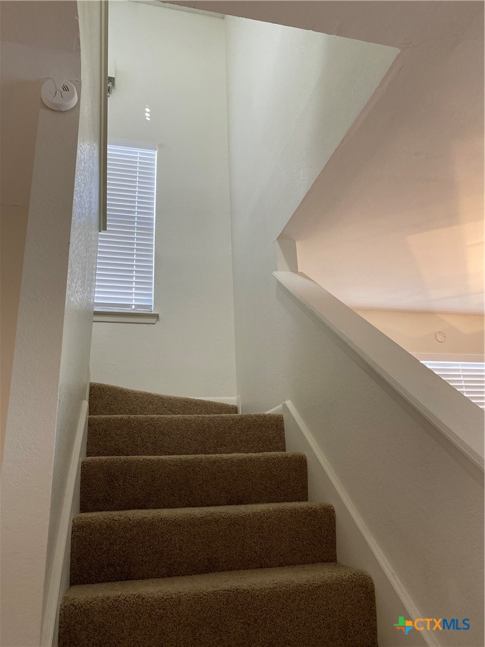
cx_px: 242
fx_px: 486
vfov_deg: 67.3
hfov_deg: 53.1
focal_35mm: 26
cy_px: 324
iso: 200
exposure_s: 1/60
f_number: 1.8
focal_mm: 4.25
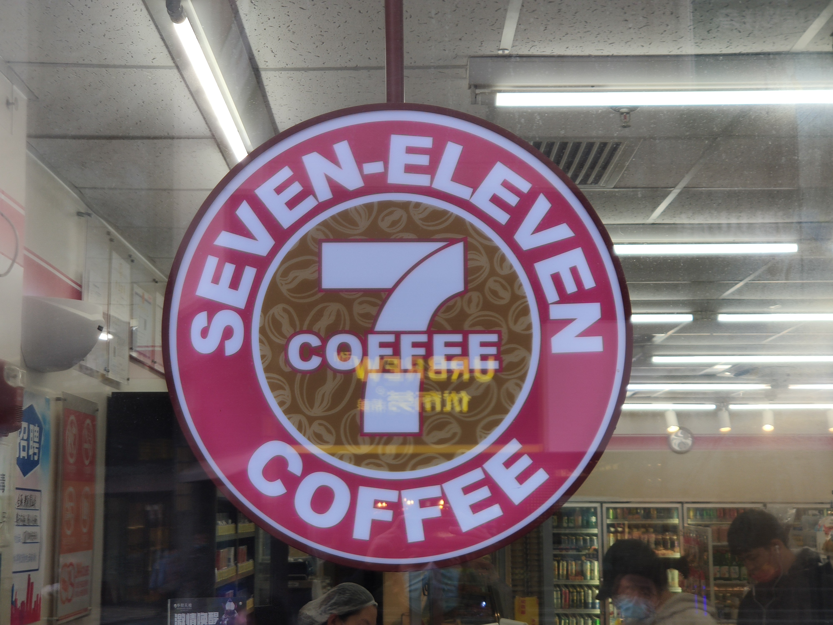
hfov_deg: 32.7
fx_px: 1420
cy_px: 312
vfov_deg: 24.8
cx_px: 416
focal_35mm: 59
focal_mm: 6.22
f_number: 2.2
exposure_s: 1/100
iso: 112
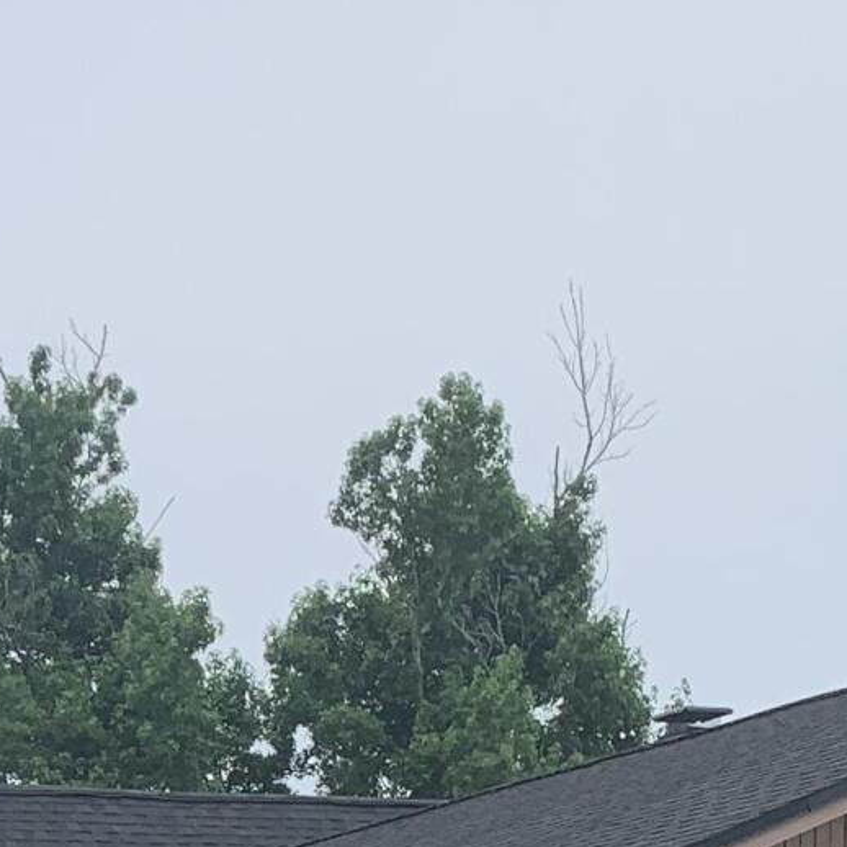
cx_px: -164
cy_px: 1388
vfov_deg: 12.3
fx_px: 3682
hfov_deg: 12.8
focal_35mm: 133
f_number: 1.8
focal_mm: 4.25
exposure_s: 1/2545
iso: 25
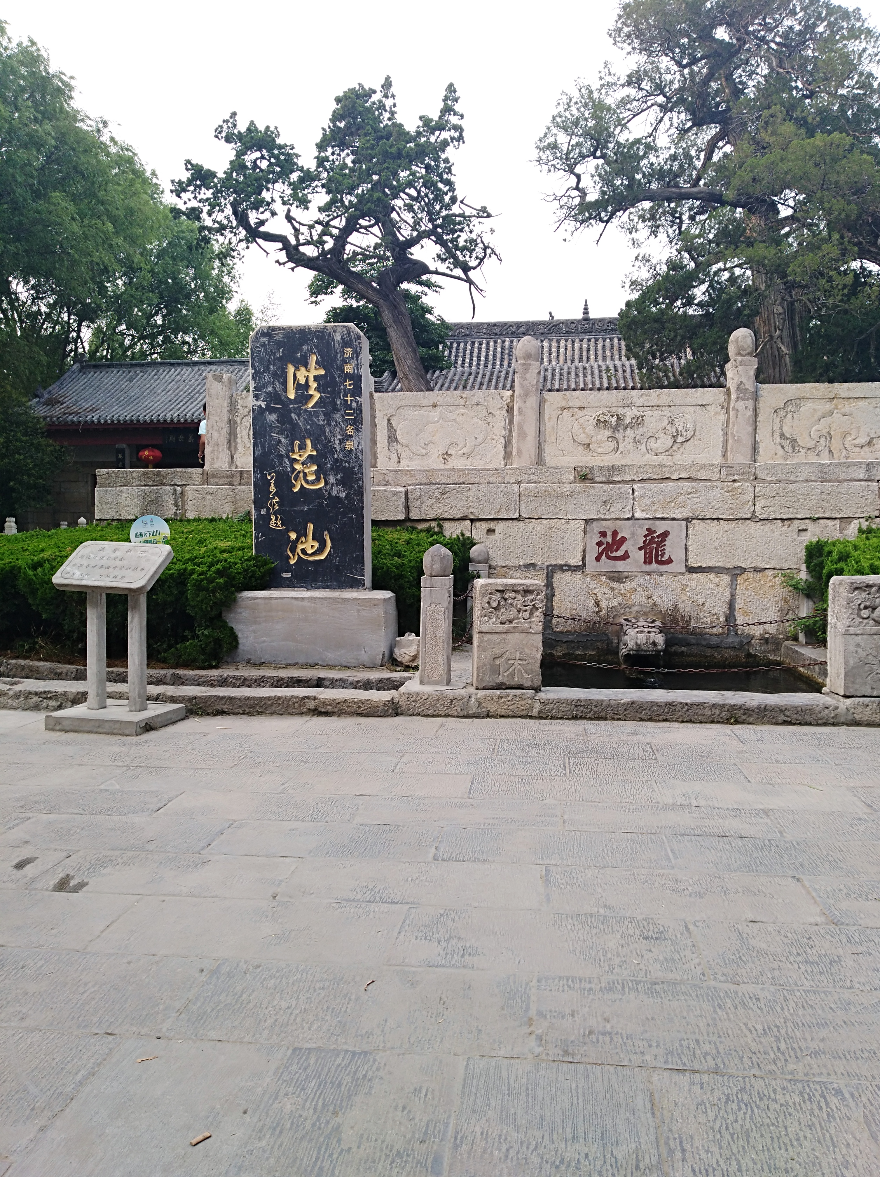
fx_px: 883
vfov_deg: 67.4
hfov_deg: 53.0
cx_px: 440
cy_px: 588
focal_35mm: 26
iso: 100
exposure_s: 1/205
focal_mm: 3.83
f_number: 2.2
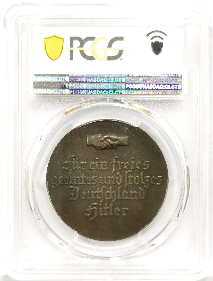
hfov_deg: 27.2
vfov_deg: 35.4
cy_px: 140
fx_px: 440
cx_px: 106
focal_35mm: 54
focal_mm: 5.56
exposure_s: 1/100
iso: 250
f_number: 16
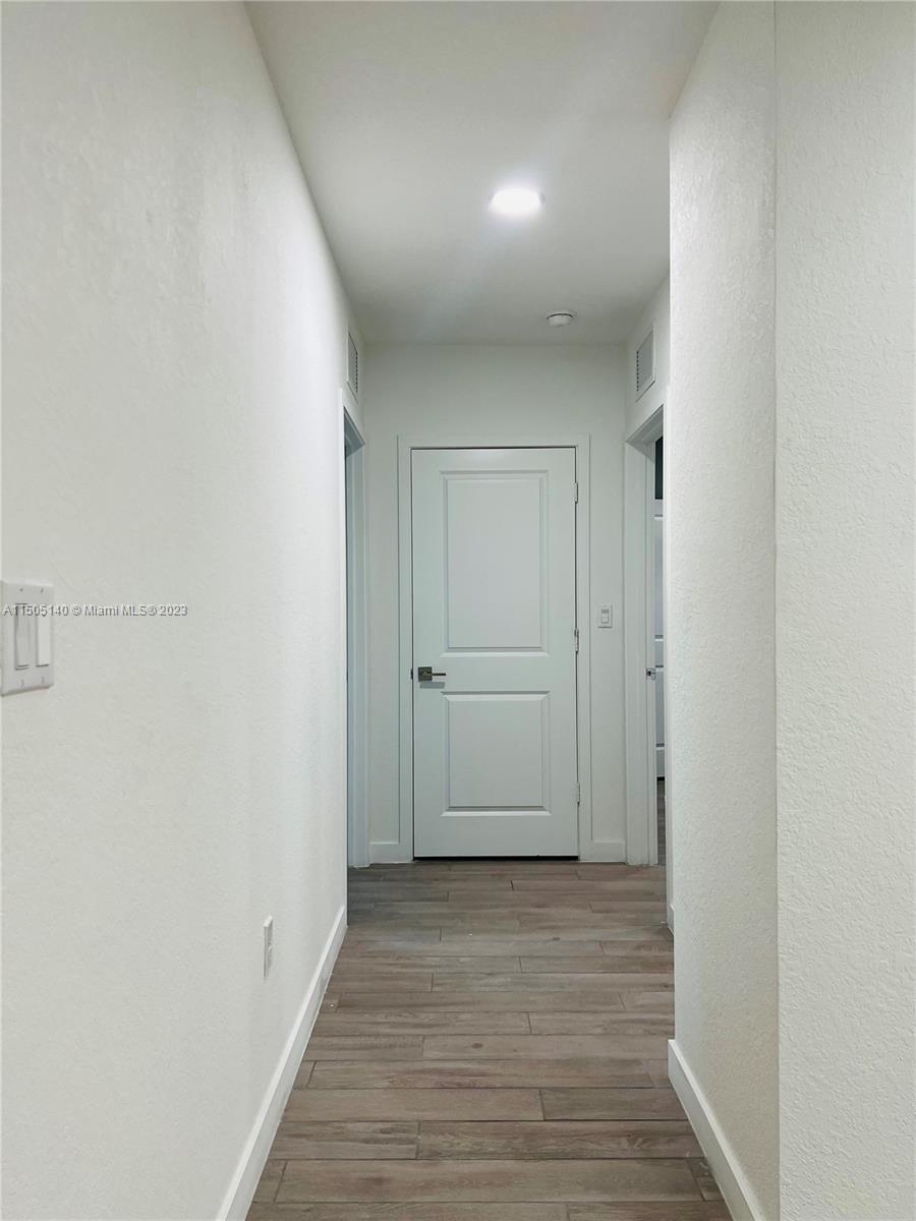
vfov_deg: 67.3
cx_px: 458
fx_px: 917
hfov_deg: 53.1
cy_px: 610
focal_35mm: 26
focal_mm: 5.7
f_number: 1.5
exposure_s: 1/120
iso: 125
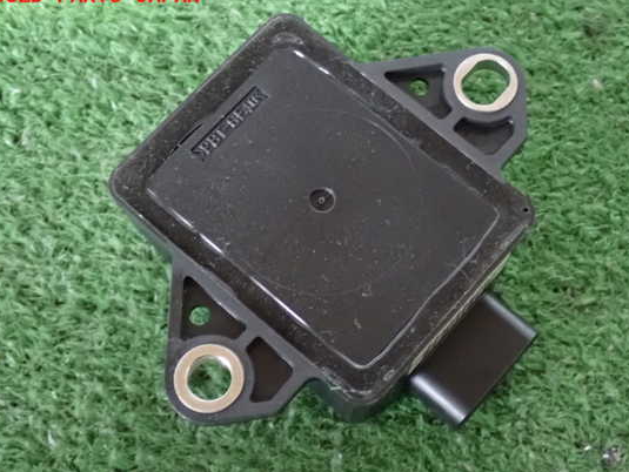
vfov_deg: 22.6
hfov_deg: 29.8
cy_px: 244
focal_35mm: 65
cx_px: 339
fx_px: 1182
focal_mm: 10.35
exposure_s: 1/13
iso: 1600
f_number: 3.5
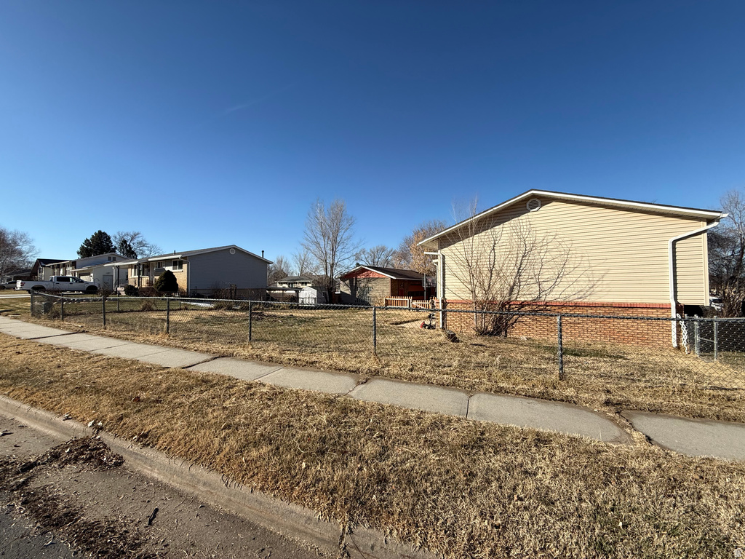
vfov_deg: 85.7
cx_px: 372
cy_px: 280
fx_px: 301
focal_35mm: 14
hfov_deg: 102.1
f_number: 2.2
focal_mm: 2.22
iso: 50
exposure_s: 1/2165
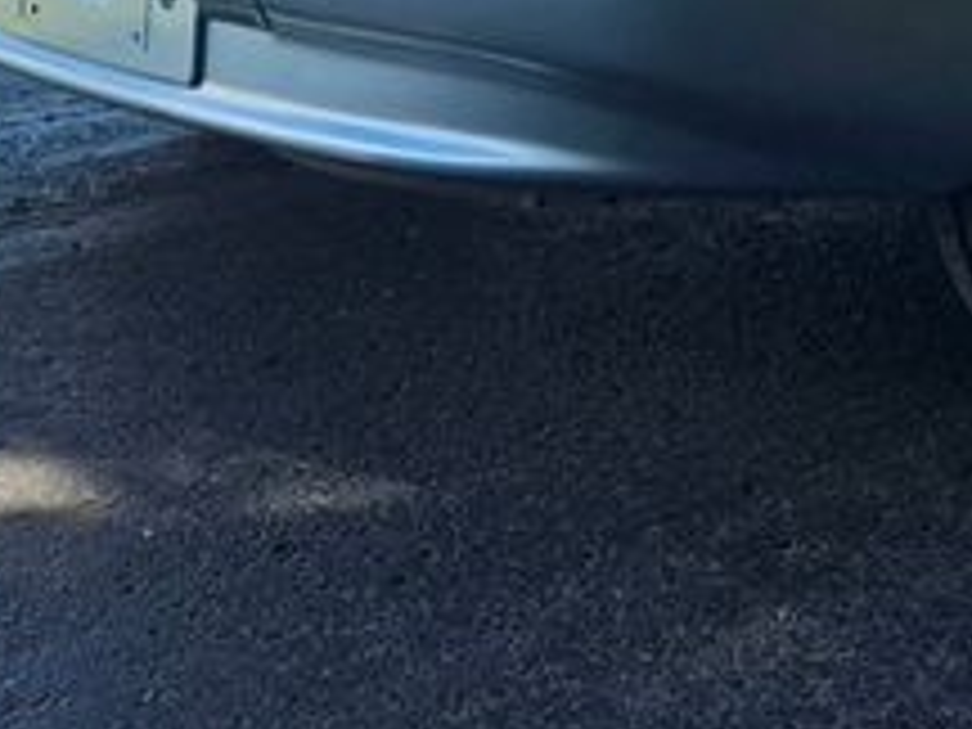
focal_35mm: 68
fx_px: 1909
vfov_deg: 19.8
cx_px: 724
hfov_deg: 28.2
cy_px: -225
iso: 25
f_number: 1.8
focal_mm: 5.4
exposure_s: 1/562
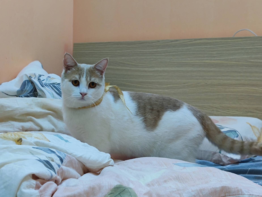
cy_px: 98
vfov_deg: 22.9
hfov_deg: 30.3
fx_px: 485
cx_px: 131
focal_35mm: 64
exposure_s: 1/50
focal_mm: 5.58
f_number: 1.6
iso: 570
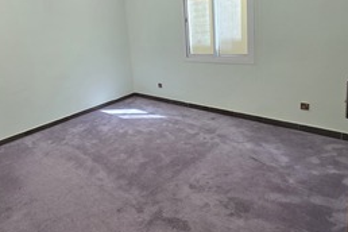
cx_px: 119
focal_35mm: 24
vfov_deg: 51.8
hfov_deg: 71.8
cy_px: 72
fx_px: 232
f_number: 1.9
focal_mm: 2.2
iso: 100
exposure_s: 1/100
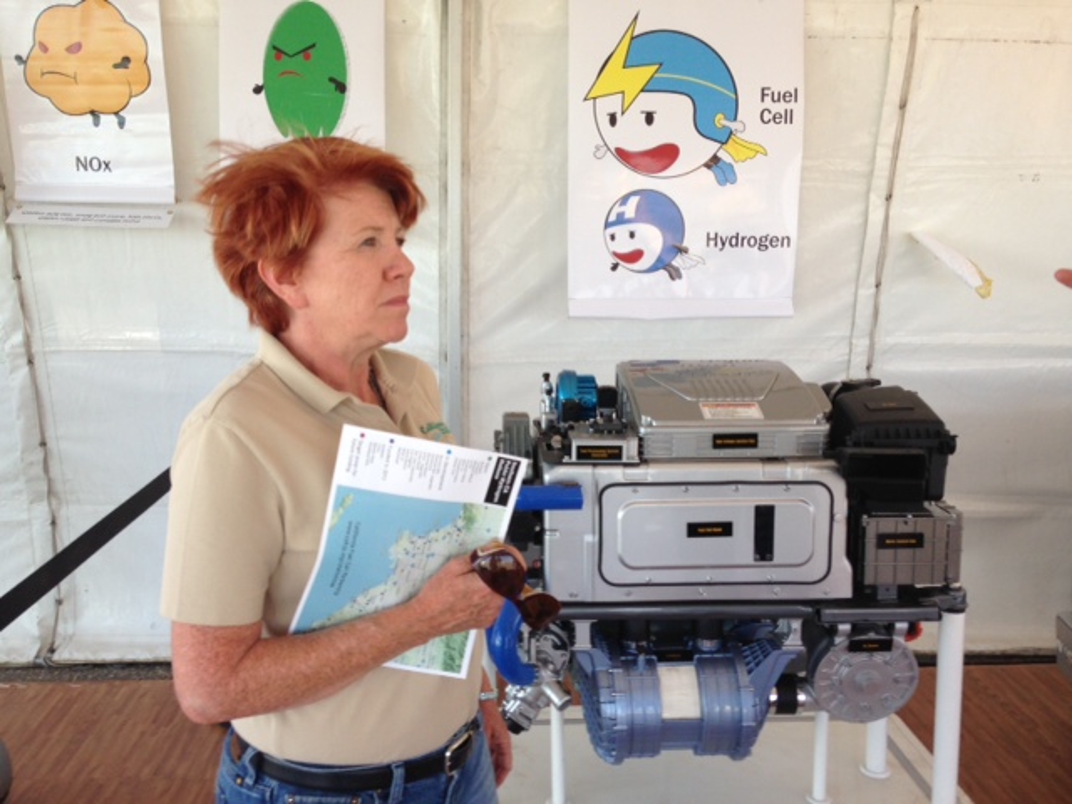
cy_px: 402
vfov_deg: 42.9
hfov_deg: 55.4
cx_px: 536
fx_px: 1022
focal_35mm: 33
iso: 50
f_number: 2.4
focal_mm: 4.13
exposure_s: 1/165
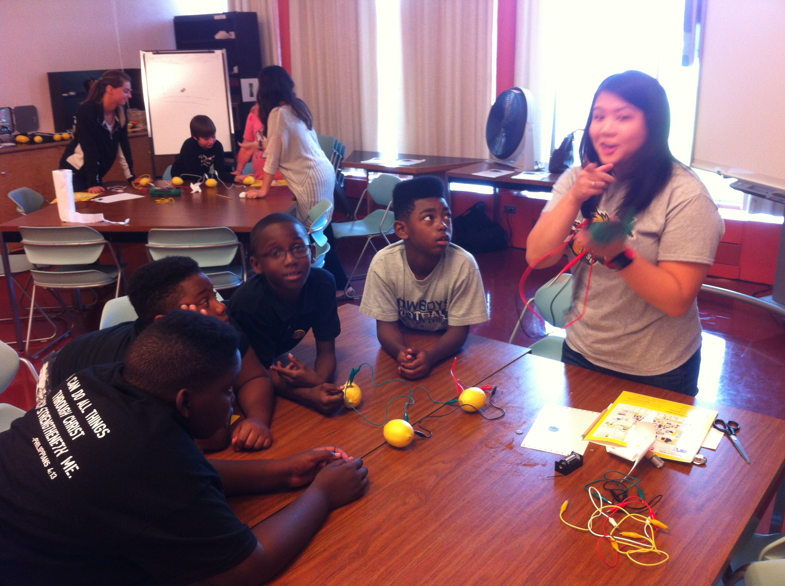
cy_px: 293
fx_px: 793
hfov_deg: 52.7
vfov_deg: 40.6
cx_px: 392
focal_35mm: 35
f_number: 2.8
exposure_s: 1/15
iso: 100
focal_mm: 3.85
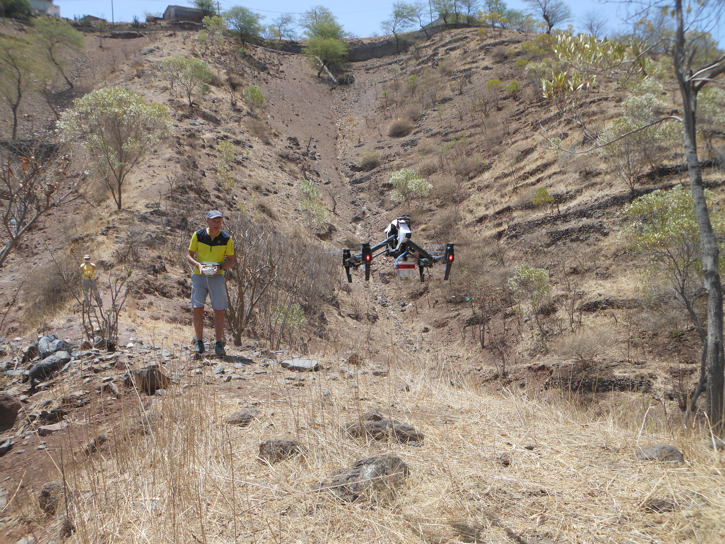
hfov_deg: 49.0
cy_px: 272
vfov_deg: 37.7
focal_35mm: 38
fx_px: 796
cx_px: 362
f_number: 3.6
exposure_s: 1/500
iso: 80
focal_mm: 6.8
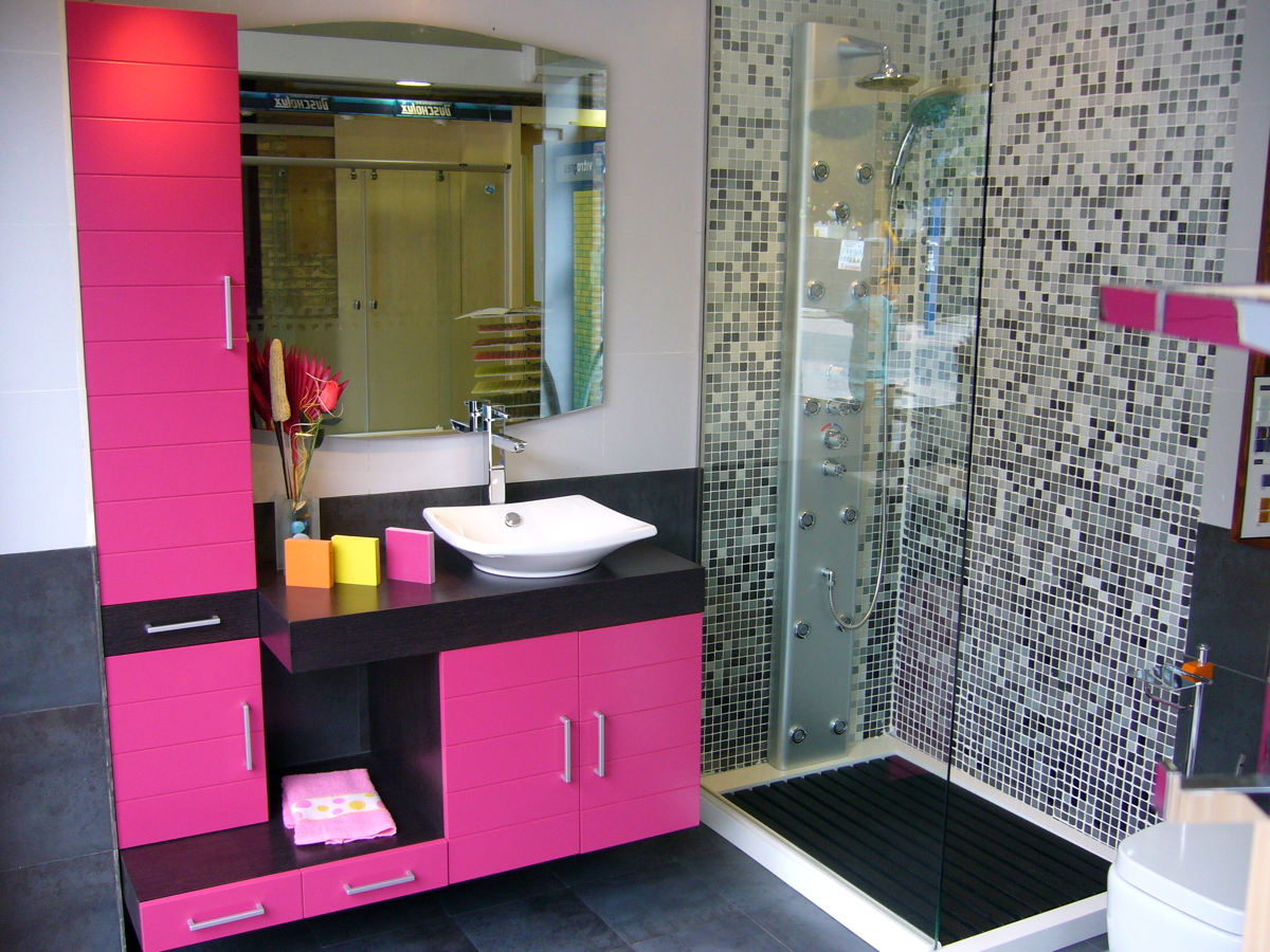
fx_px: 1284
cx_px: 635
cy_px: 476
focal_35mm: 35
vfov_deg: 40.7
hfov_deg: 52.6
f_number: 2.8
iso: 100
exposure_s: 1/30
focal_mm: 5.8
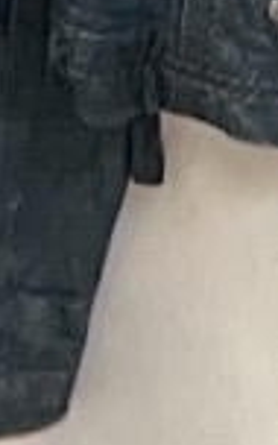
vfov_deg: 8.6
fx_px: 2461
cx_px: 664
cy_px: -902
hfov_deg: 6.2
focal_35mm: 203
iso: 64
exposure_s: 1/60
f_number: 1.6
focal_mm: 5.1
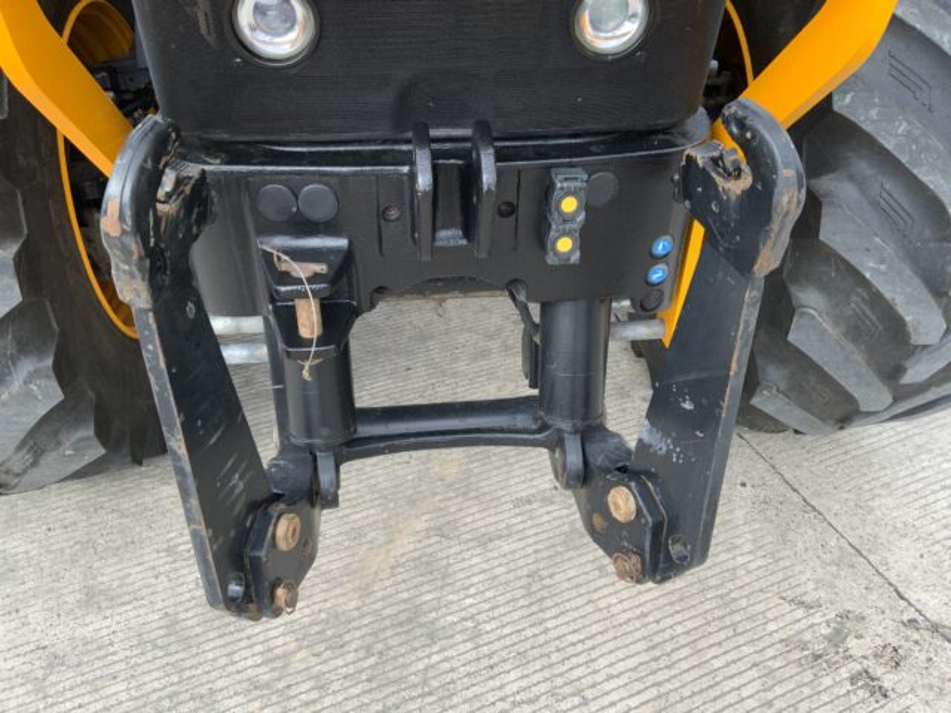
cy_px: 356
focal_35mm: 29
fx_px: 797
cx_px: 476
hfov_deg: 61.7
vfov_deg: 48.2
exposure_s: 1/254
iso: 16
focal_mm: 3
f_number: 1.8
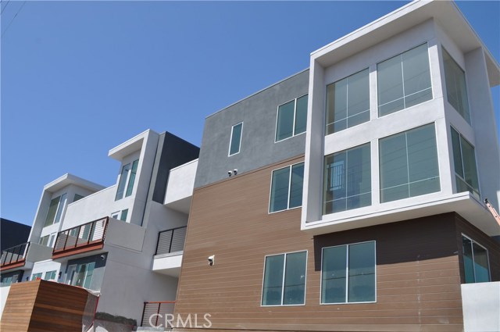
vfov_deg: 39.9
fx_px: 458
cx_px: 250
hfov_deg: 57.3
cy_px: 166
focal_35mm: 33
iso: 200
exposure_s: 1/400
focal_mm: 22
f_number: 10
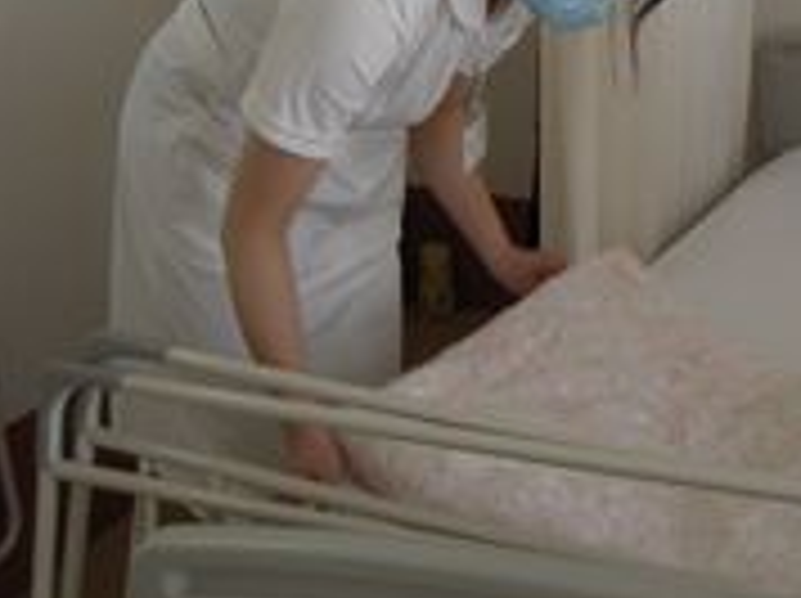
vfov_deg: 22.6
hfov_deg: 29.3
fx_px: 1456
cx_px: 747
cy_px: 40
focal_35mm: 63
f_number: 2.7
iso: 125
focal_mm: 5
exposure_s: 1/30
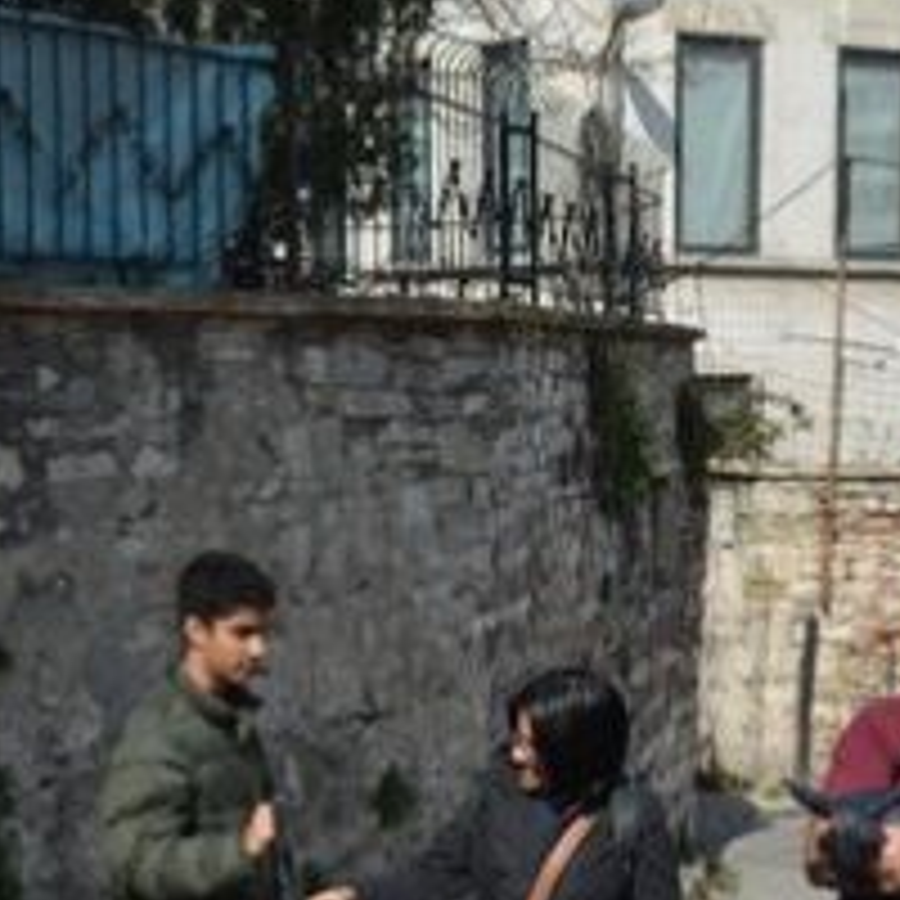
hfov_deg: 21.6
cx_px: 580
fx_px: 2353
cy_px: 729
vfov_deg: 21.4
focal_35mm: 80
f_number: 9
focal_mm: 18
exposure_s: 1/320
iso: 100
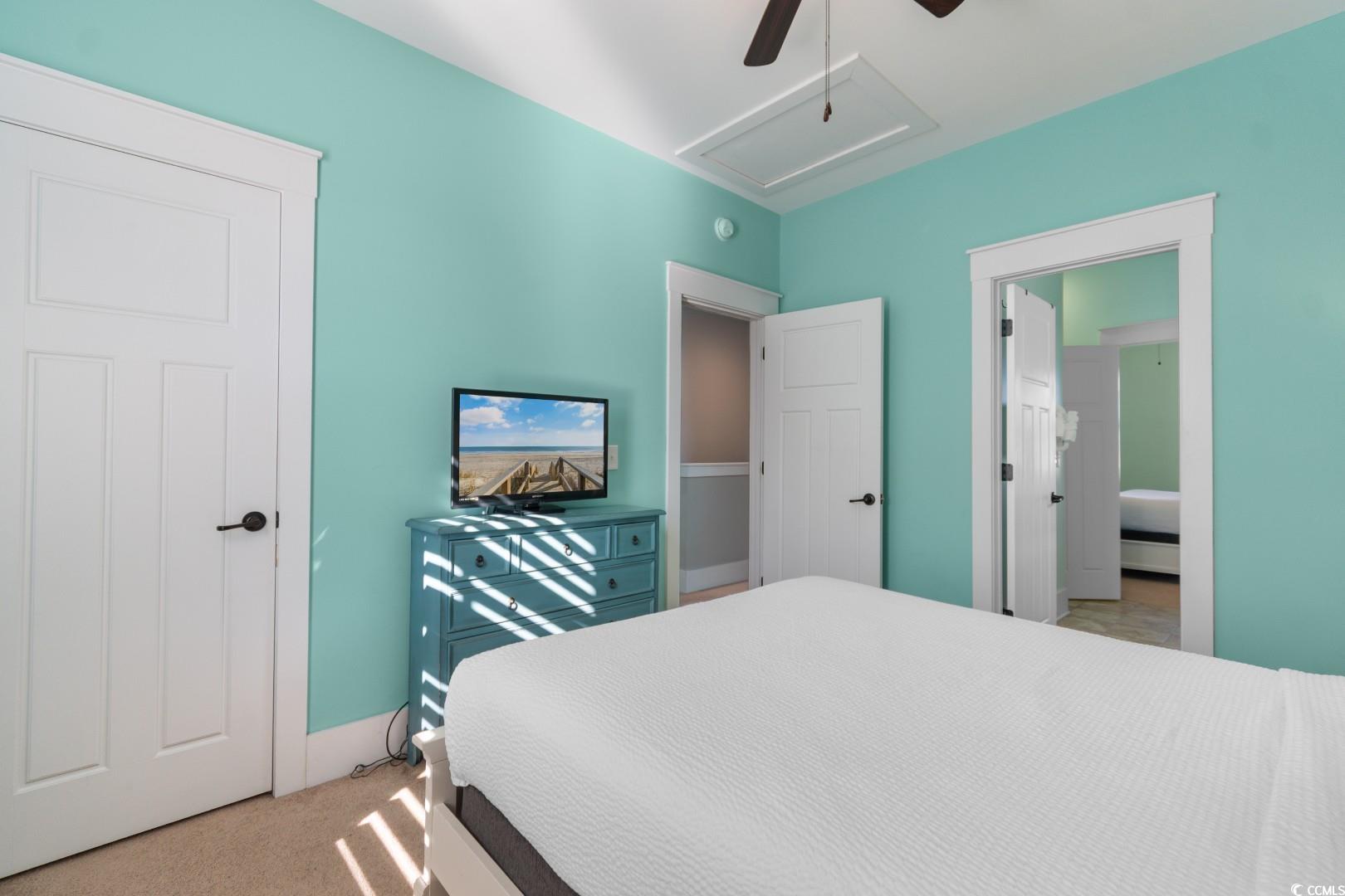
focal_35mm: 15
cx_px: 672
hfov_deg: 100.4
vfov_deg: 77.3
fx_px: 560
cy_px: 448
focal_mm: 10
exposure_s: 1/80
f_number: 4.5
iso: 100
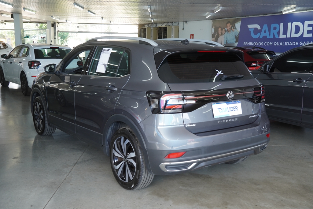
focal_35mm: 39
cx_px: 156
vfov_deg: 34.2
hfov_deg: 49.5
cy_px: 104
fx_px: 339
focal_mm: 26
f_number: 4
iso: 200
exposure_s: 1/60
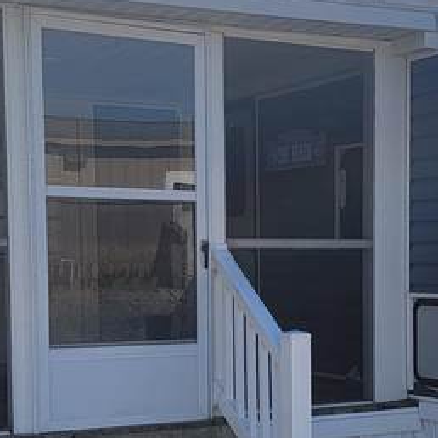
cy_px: 317
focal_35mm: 79
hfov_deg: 21.8
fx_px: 1131
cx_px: 306
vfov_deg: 21.8
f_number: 1.8
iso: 16
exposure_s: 1/1087
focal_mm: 6.7
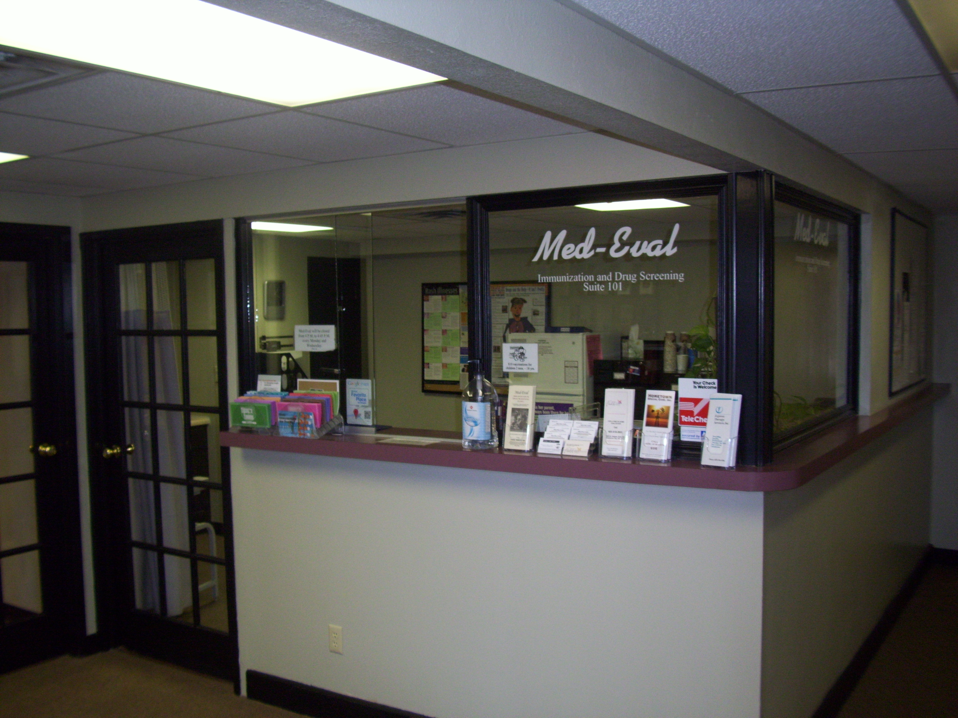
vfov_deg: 41.8
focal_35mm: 34
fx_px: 941
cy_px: 359
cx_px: 479
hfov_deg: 54.0
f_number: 2.9
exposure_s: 1/40
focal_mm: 5.7
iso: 125
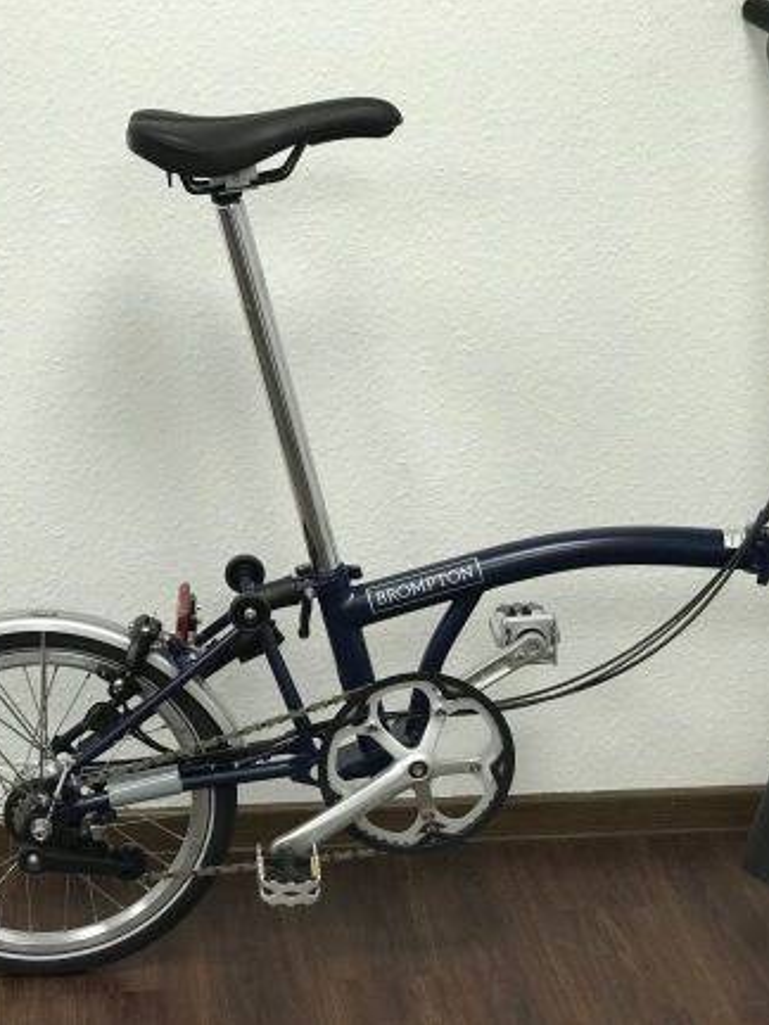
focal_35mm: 77
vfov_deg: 25.3
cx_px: 472
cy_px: 512
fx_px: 2281
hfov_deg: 19.1
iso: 64
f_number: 2.8
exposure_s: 1/50
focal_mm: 6.6
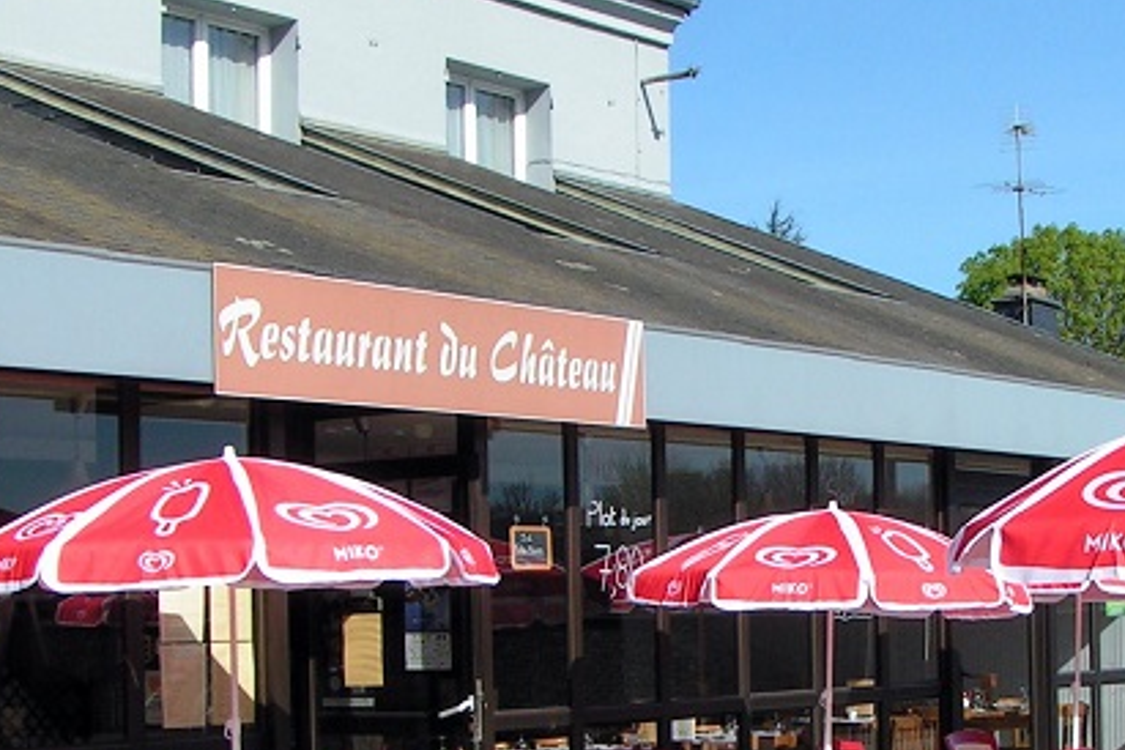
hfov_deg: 26.1
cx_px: 794
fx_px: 2406
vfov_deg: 17.6
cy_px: 605
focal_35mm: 77
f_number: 5.6
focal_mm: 5.8
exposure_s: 1/400
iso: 50
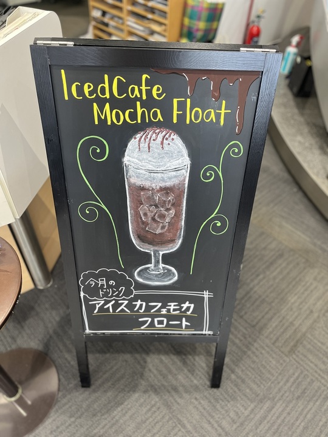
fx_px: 328
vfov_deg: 67.3
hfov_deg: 53.1
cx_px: 164
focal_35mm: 26
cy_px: 218
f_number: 1.6
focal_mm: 5.1
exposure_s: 1/121
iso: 125
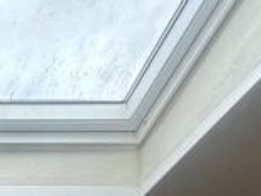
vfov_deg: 11.0
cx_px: -254
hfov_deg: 16.5
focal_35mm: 92
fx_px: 694
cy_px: 575
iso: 40
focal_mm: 2.22
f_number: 2.2
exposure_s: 1/112
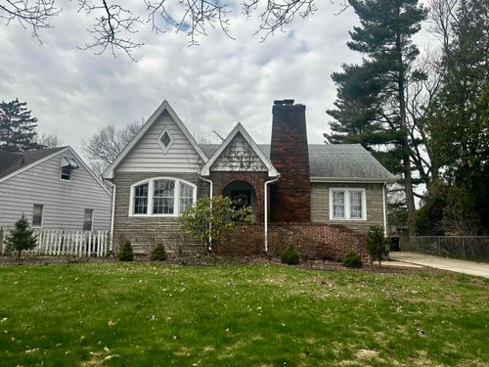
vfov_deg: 56.8
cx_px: 244
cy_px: 184
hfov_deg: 71.6
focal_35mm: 24
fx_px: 339
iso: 80
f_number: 1.78
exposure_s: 1/816
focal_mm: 6.86
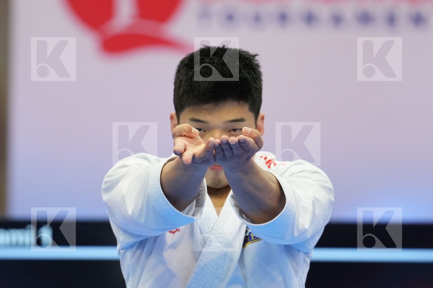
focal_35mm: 300
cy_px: 144
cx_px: 216
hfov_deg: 6.9
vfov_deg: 4.6
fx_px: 3608
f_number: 2.8
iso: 1250
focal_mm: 200
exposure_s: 1/500
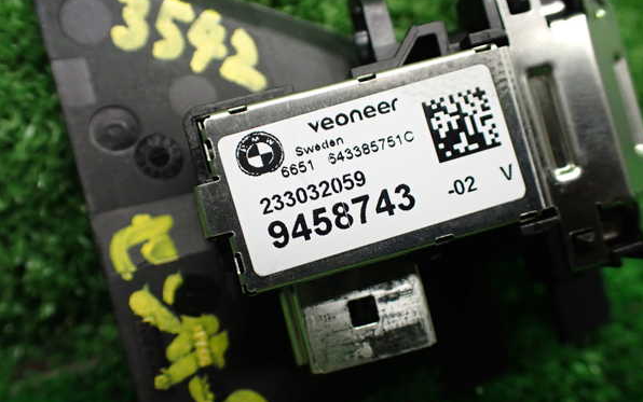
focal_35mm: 32
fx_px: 561
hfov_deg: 59.6
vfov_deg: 39.5
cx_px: 323
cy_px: 211
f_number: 2.3
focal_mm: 5.4
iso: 640
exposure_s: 1/125
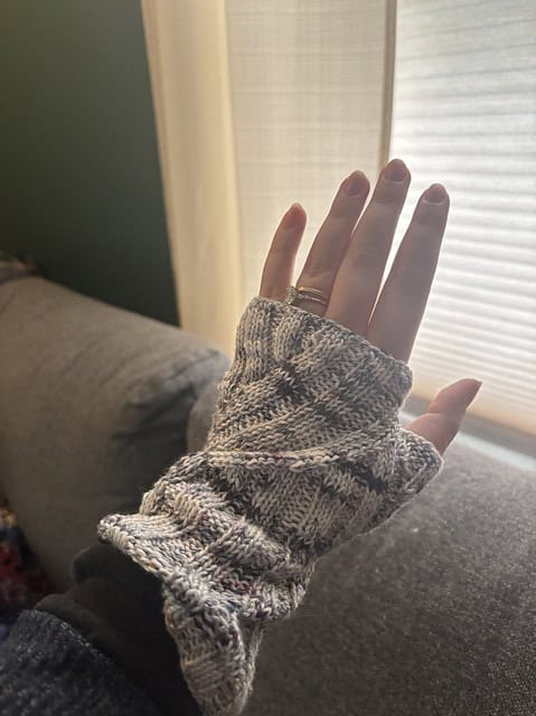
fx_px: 538
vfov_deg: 67.3
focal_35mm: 26
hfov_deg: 53.0
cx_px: 268
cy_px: 358
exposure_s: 1/59
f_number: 1.6
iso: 160
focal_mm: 6
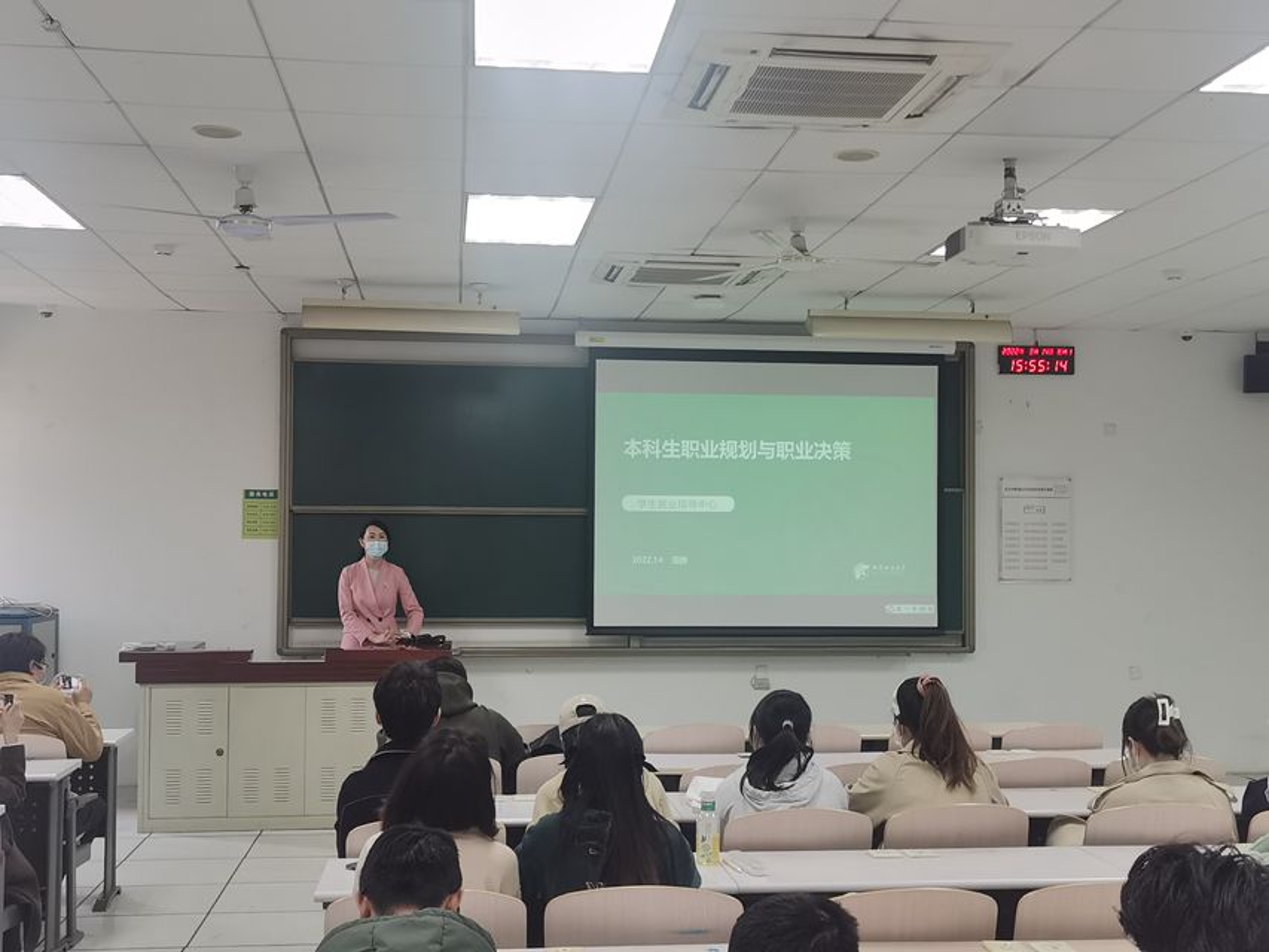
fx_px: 1613
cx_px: 634
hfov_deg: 42.9
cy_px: 476
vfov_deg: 32.9
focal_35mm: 44
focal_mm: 5.58
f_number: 1.8
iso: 160
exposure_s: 1/100
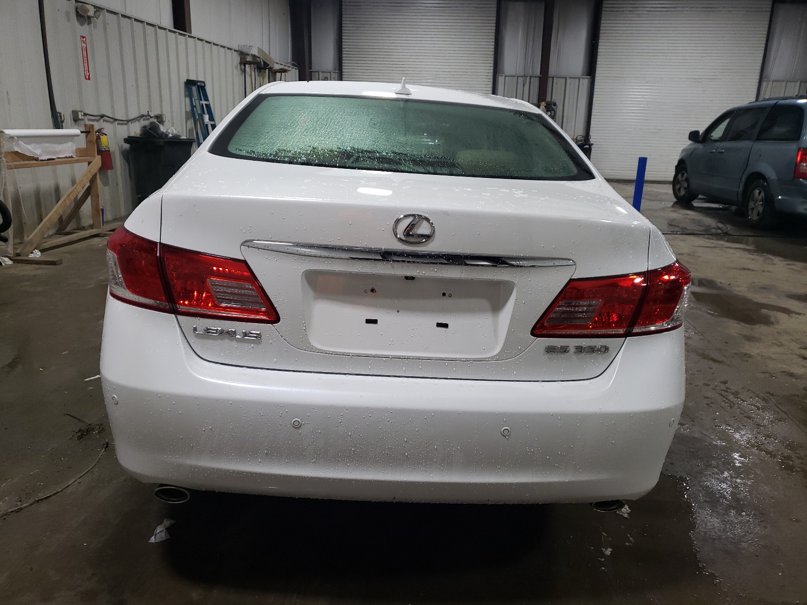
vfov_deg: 53.1
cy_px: 302
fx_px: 606
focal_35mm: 26
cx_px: 404
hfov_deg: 67.3
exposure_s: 1/60.2
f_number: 1.5
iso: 106
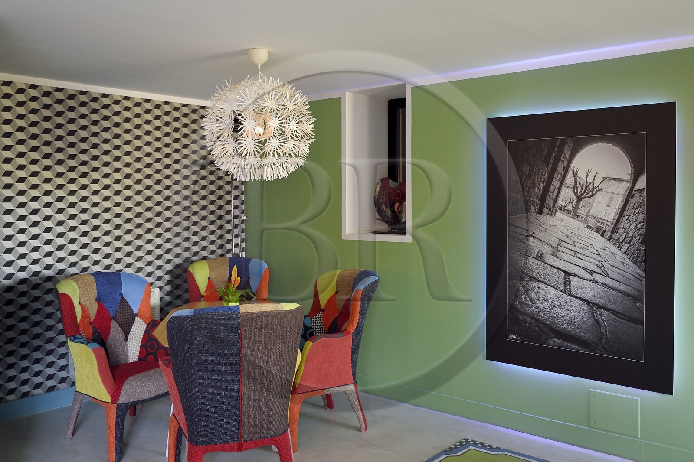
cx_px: 347
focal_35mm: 29
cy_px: 231
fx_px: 559
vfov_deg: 44.9
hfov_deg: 63.7
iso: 800
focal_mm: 29
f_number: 2.8
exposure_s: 1/125
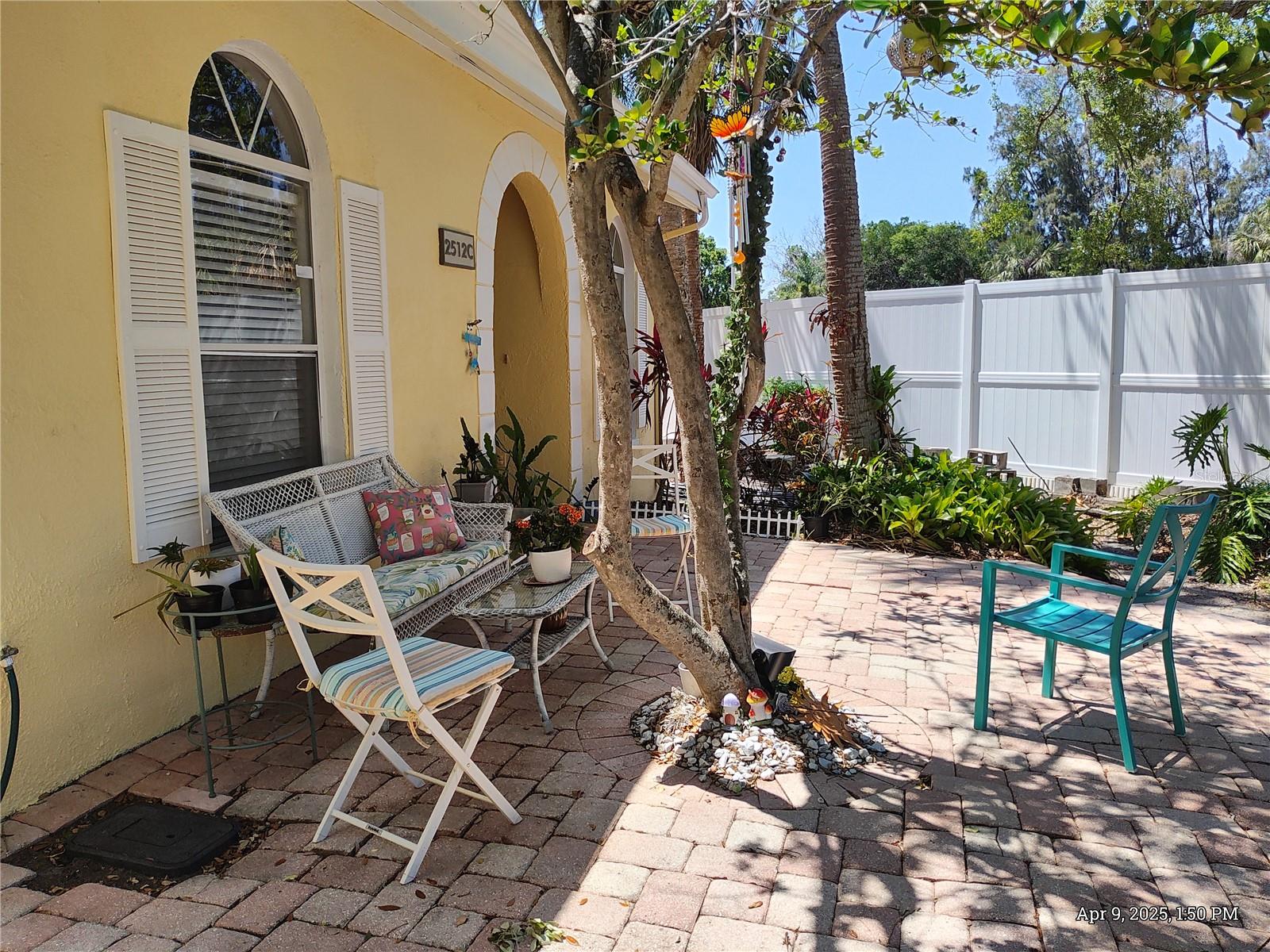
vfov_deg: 54.9
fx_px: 917
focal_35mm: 25
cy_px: 476
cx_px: 635
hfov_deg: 69.4
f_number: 1.5
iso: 101
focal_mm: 4.15
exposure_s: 1/2056
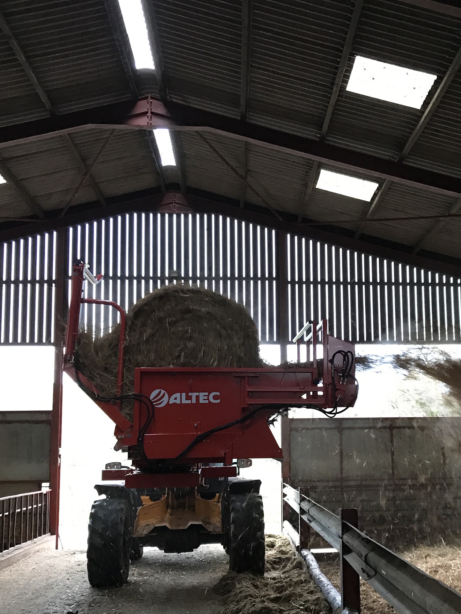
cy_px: 350
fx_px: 746
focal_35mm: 42
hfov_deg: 34.0
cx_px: 310
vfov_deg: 44.7
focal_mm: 3.99
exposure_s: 1/14
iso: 100
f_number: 1.8
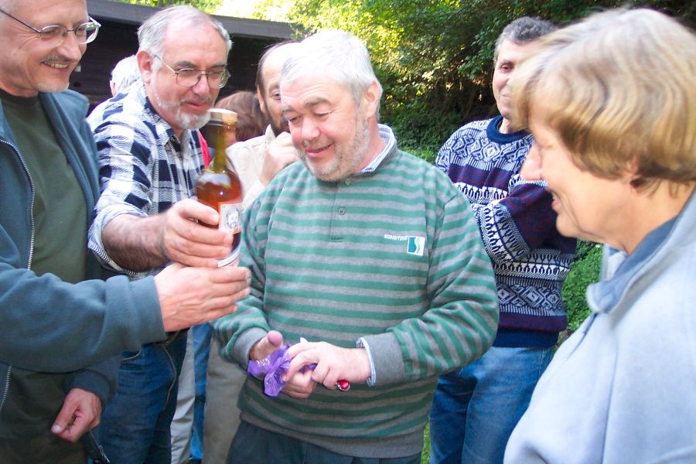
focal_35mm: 38
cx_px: 348
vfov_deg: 35.1
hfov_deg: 50.7
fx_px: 735
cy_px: 232
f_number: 2.8
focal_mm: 8
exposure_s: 1/30
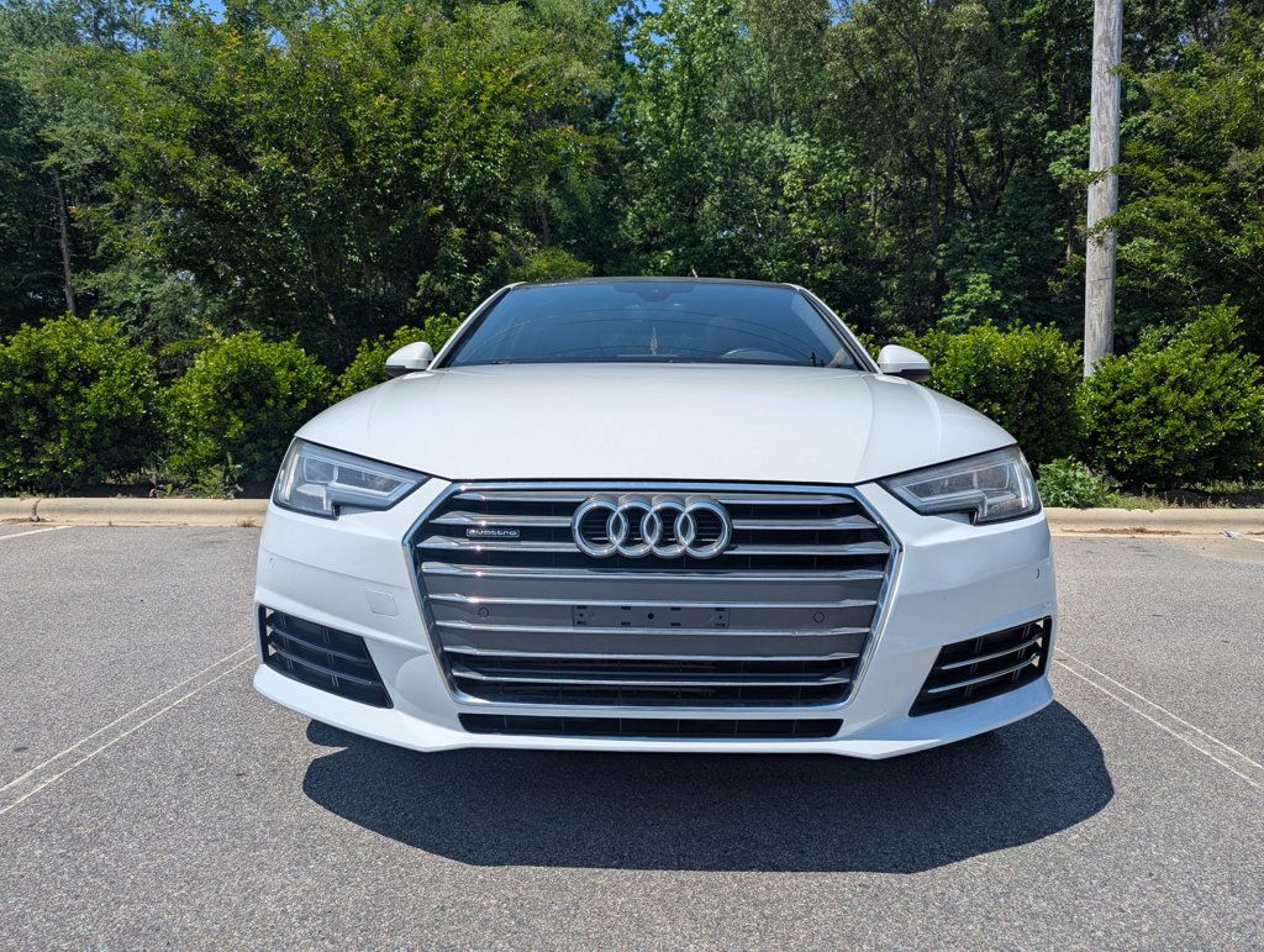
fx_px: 878
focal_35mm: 24
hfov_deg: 71.5
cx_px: 632
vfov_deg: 56.9
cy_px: 476
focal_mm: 6.81
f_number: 1.85
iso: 49
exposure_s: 1/3425
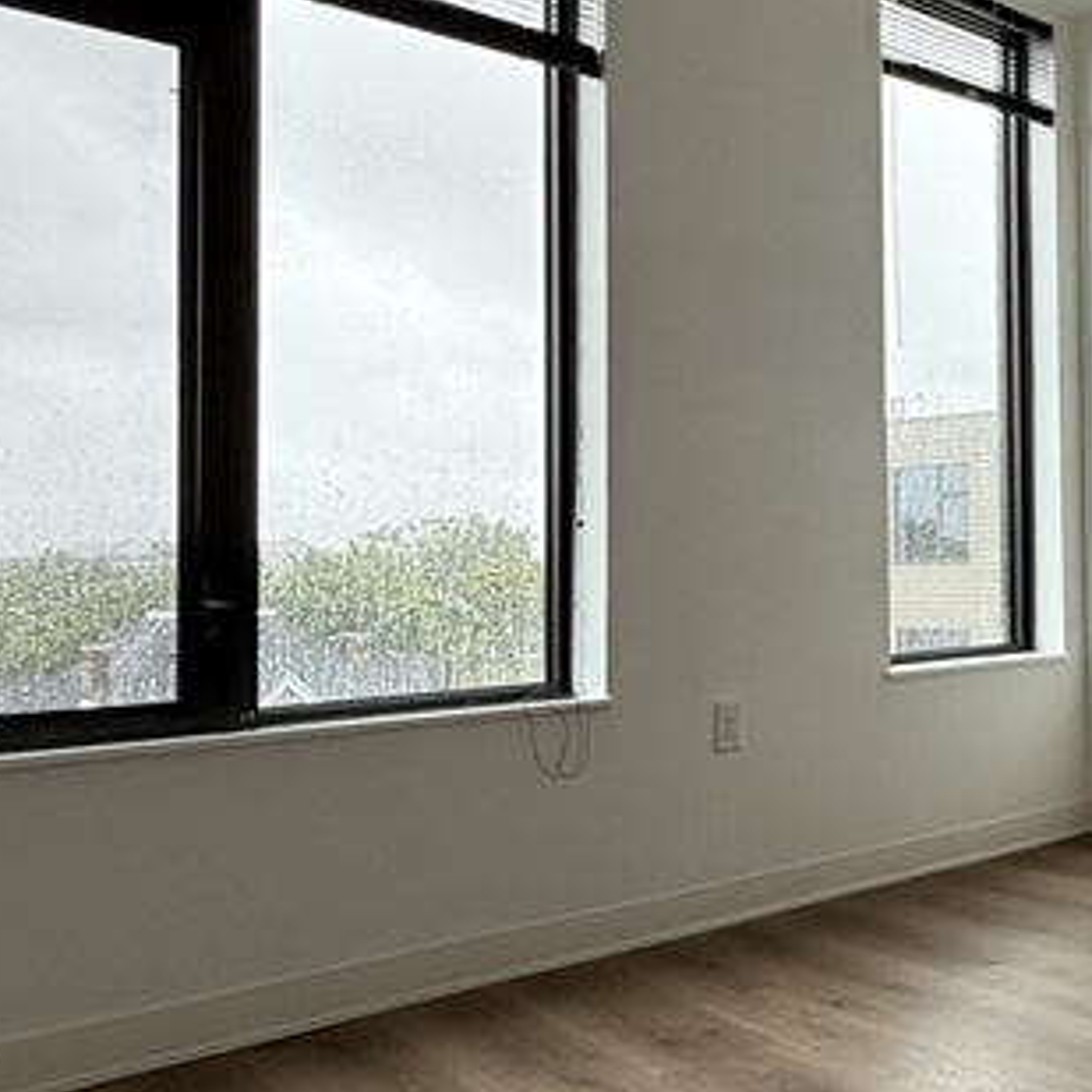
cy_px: 505
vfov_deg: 40.9
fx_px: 1463
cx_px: 1159
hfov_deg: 35.8
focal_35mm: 41
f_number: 2.2
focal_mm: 2.22
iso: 64
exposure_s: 1/154
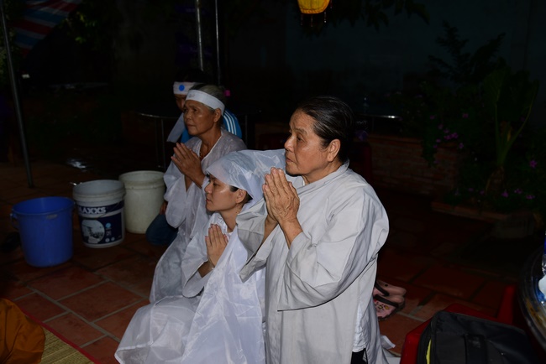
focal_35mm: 34
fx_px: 516
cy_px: 182
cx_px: 273
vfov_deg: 38.9
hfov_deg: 55.8
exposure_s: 1/60
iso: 320
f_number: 4
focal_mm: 34
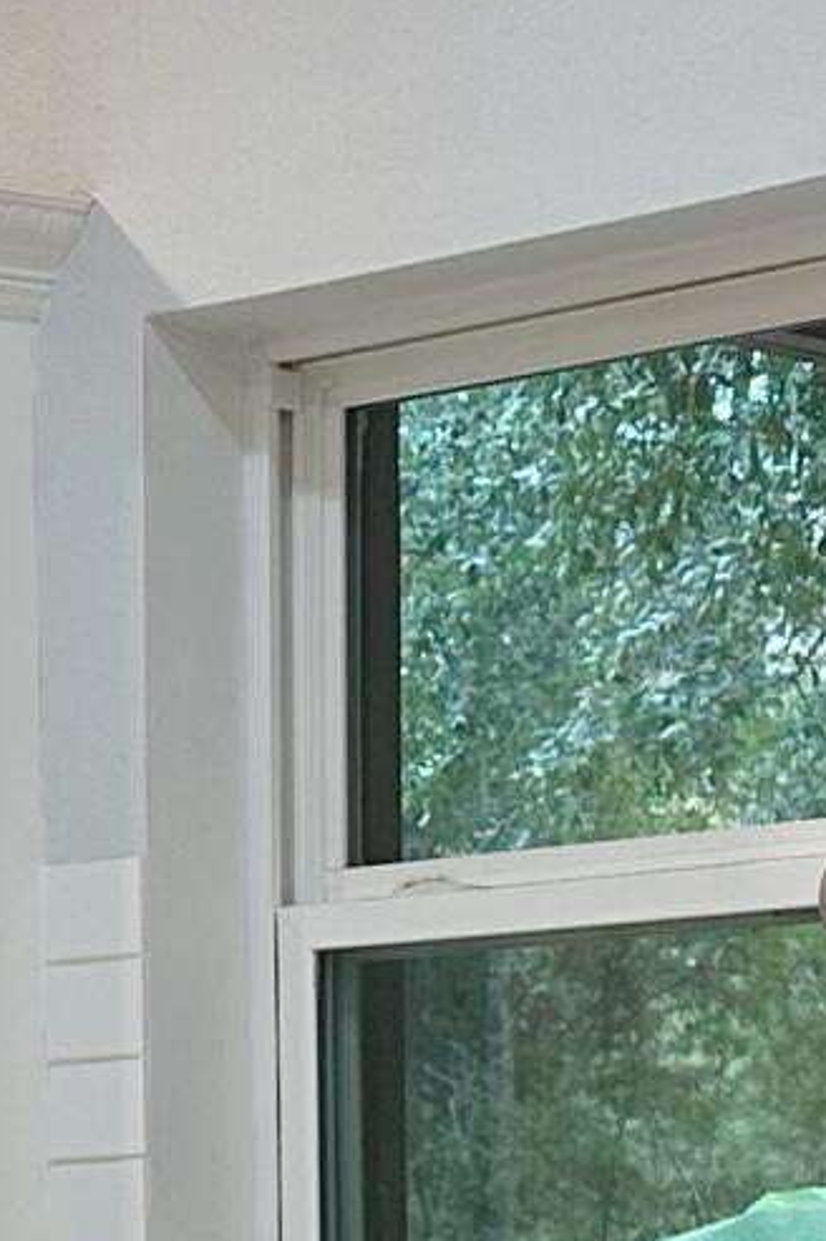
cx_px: -302
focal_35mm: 152
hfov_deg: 8.9
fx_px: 5238
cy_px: 1596
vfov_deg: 13.1
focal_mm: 6.86
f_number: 1.78
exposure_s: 1/120
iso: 125
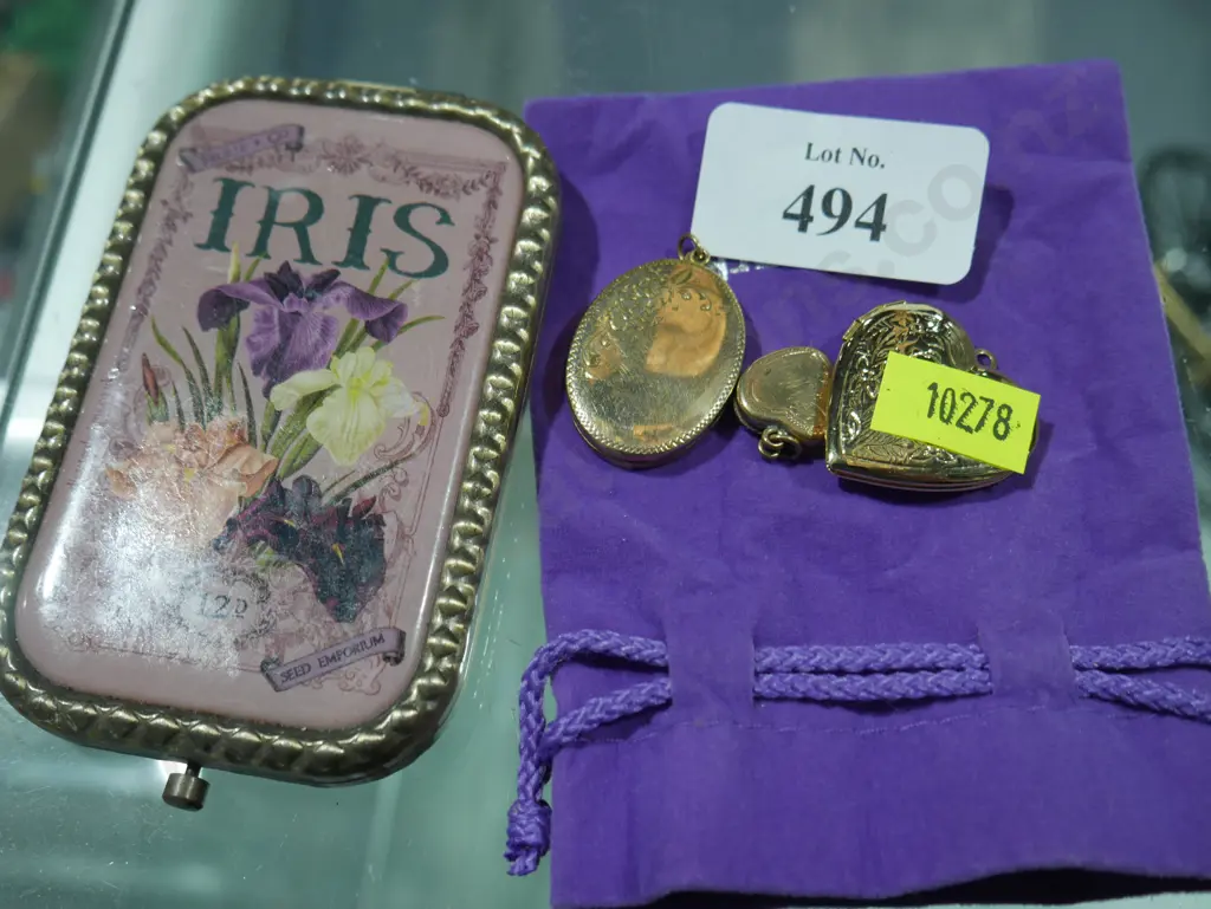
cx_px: 606
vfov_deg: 34.4
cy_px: 454
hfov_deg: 44.8
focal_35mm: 42
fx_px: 1470
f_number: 4.6
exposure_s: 1/60
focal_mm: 21
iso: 250
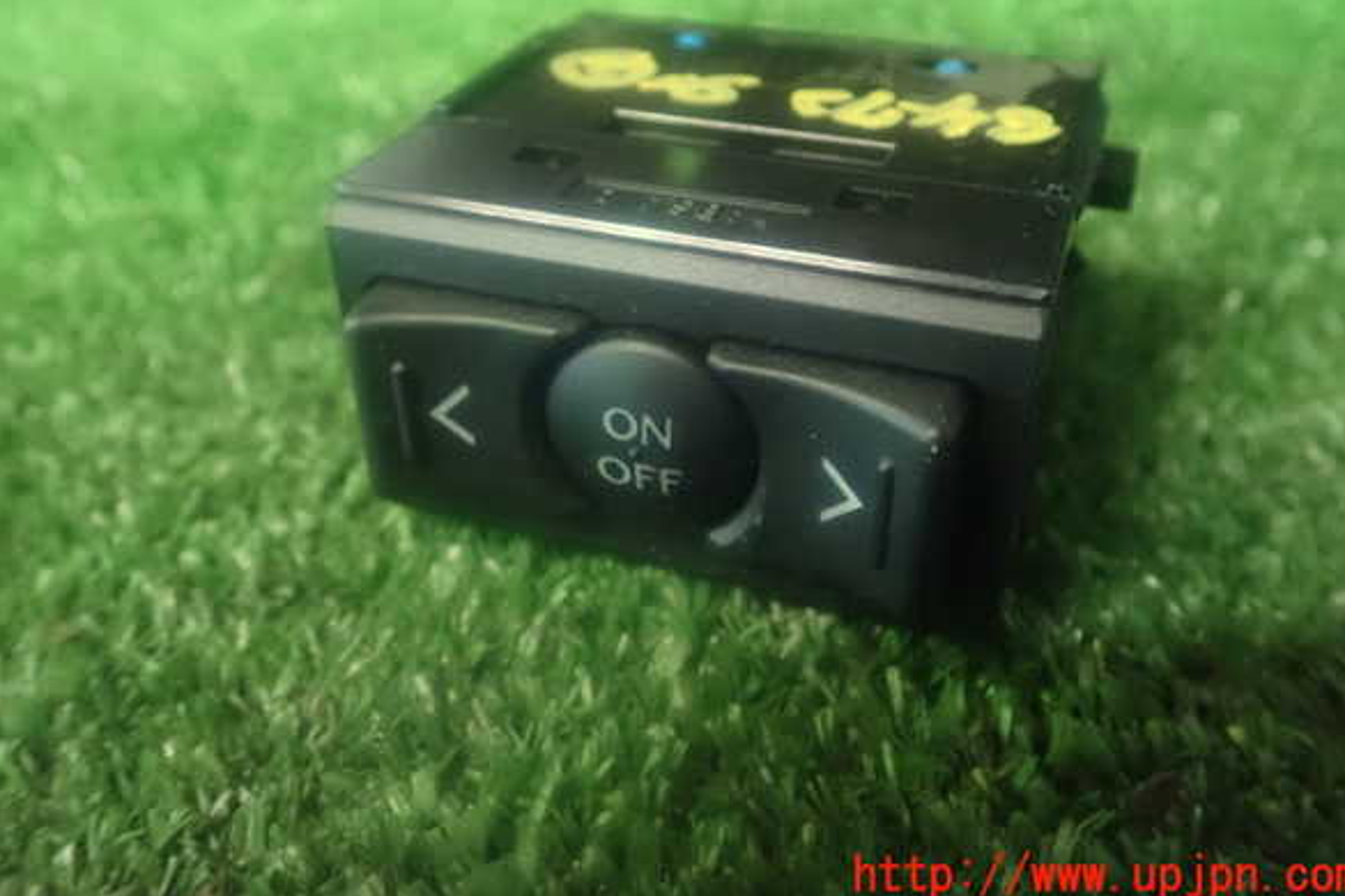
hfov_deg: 58.7
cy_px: 388
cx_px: 683
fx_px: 1195
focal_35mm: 32
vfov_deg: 41.0
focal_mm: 5.5
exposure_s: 1/30
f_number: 2.3
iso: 1600
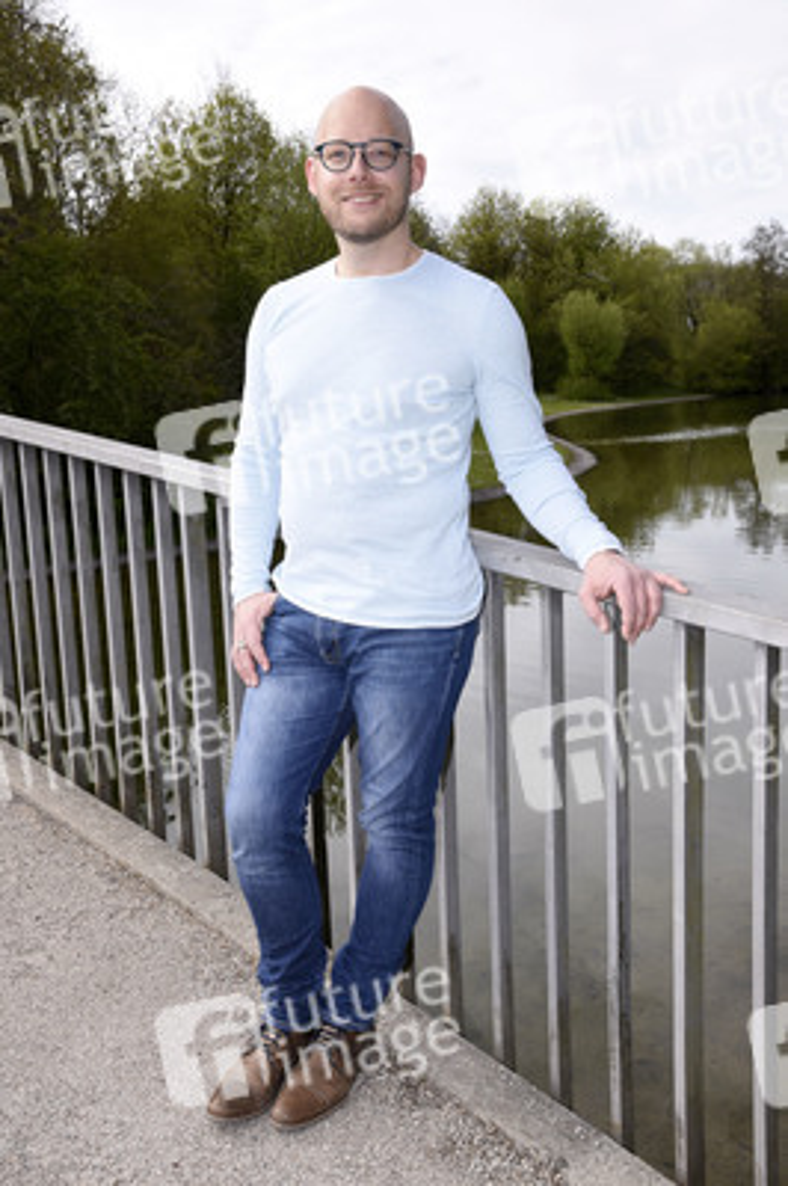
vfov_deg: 50.7
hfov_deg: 35.0
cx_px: 394
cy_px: 593
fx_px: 1250
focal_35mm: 38
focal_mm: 38
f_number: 10
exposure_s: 1/160
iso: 250
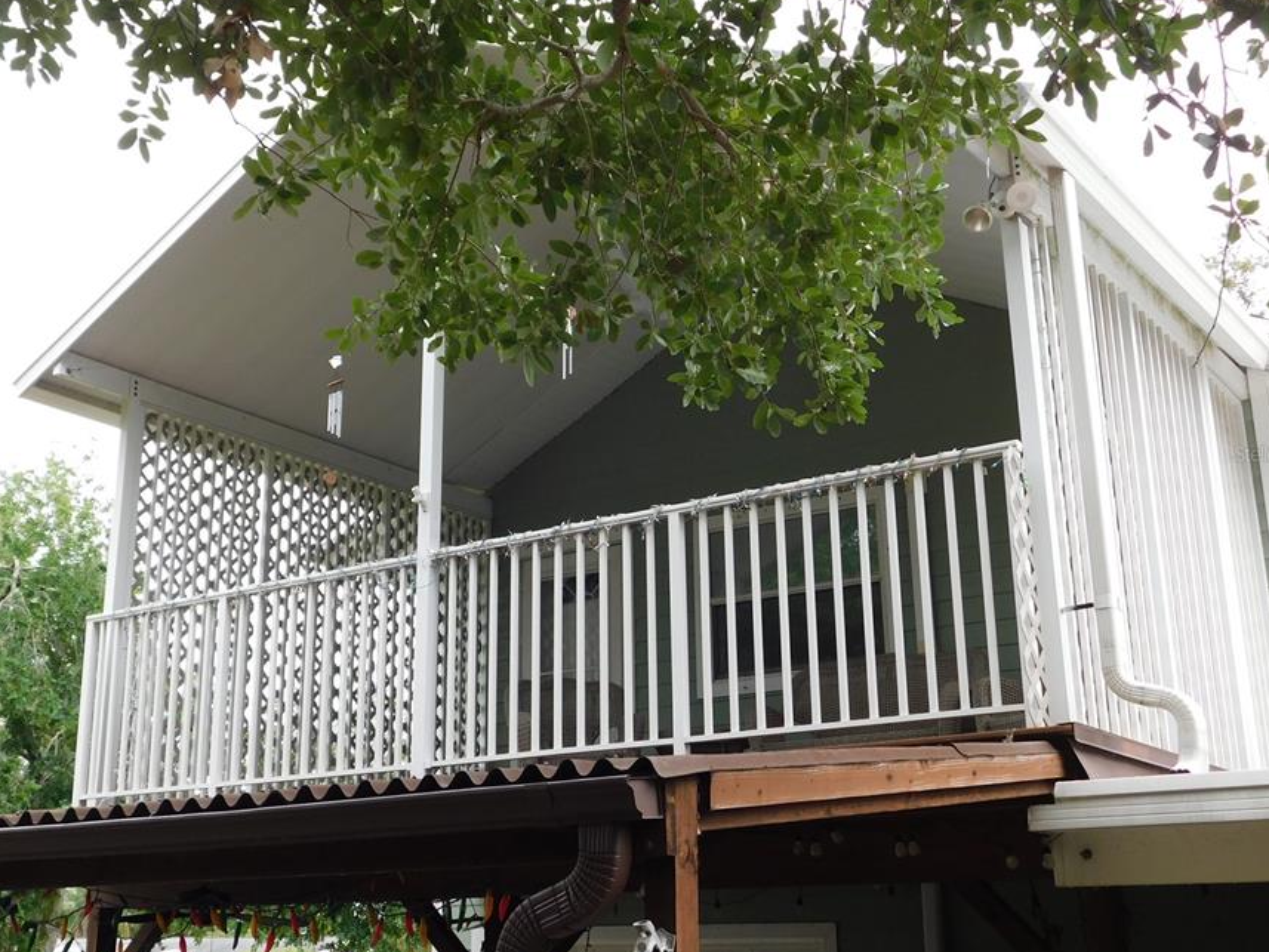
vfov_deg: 33.6
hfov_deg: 43.8
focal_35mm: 43
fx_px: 1577
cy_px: 453
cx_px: 566
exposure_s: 1/200
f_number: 3.5
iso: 125
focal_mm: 6.3
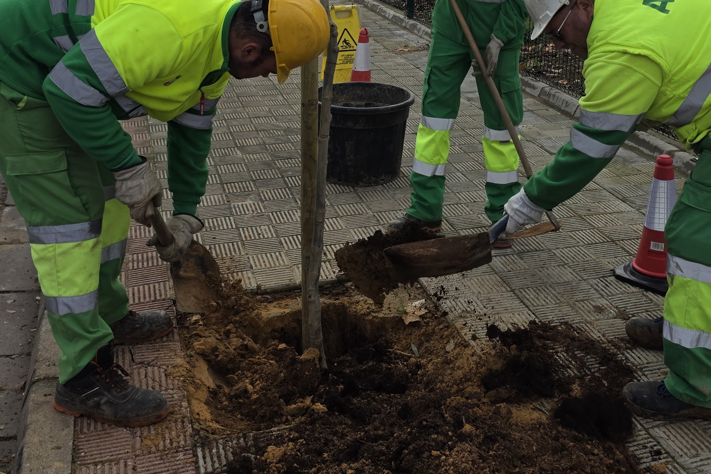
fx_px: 908
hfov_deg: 42.4
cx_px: 453
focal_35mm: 46
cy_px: 25
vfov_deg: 27.9
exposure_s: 1/7944
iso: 80
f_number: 1.7
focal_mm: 6.3
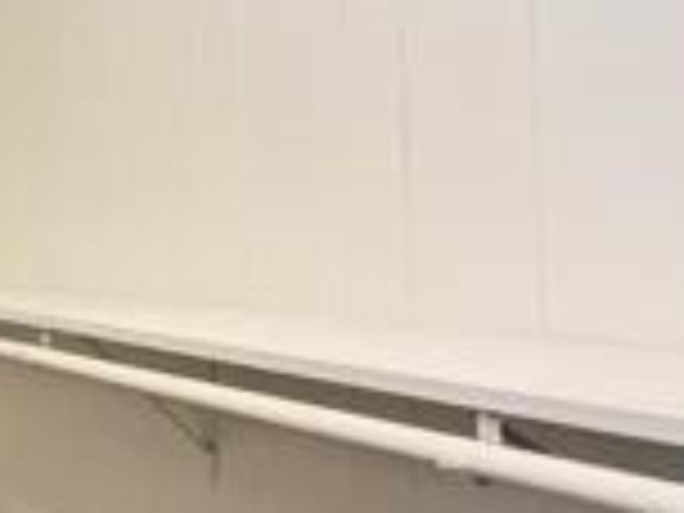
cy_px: 243
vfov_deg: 24.8
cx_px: -549
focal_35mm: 59
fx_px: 1166
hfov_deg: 21.4
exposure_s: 1/60
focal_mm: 2.22
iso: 800
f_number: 2.2
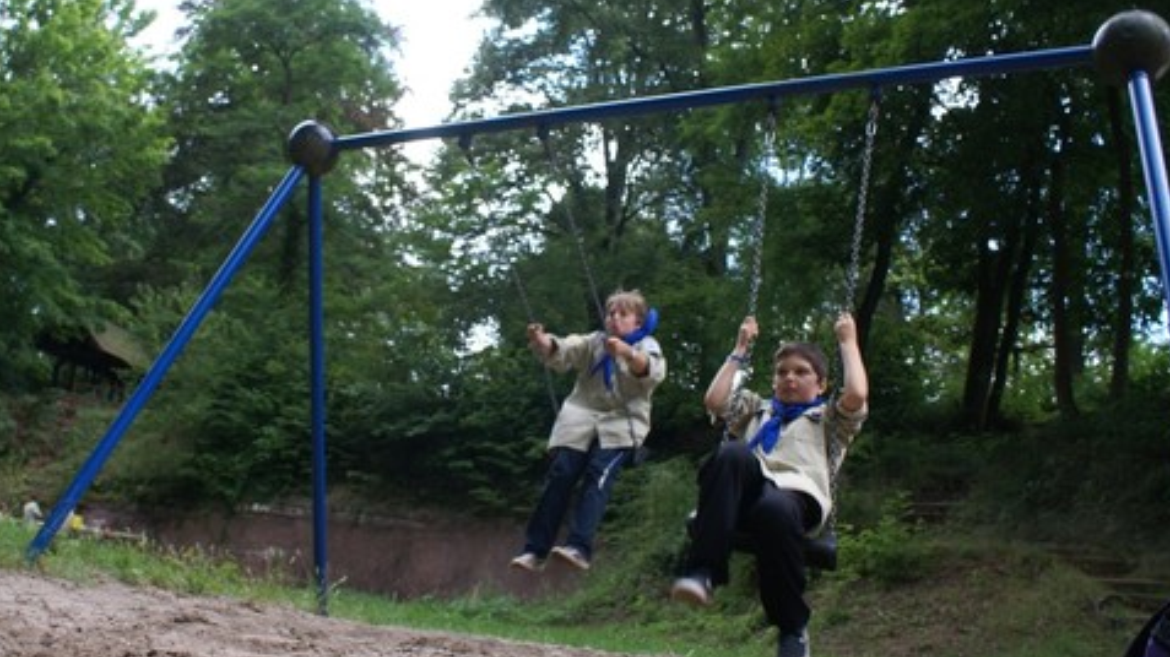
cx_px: 527
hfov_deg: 52.7
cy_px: 358
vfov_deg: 31.1
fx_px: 1179
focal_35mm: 38
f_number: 3.5
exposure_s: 1/125
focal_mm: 18
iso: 100
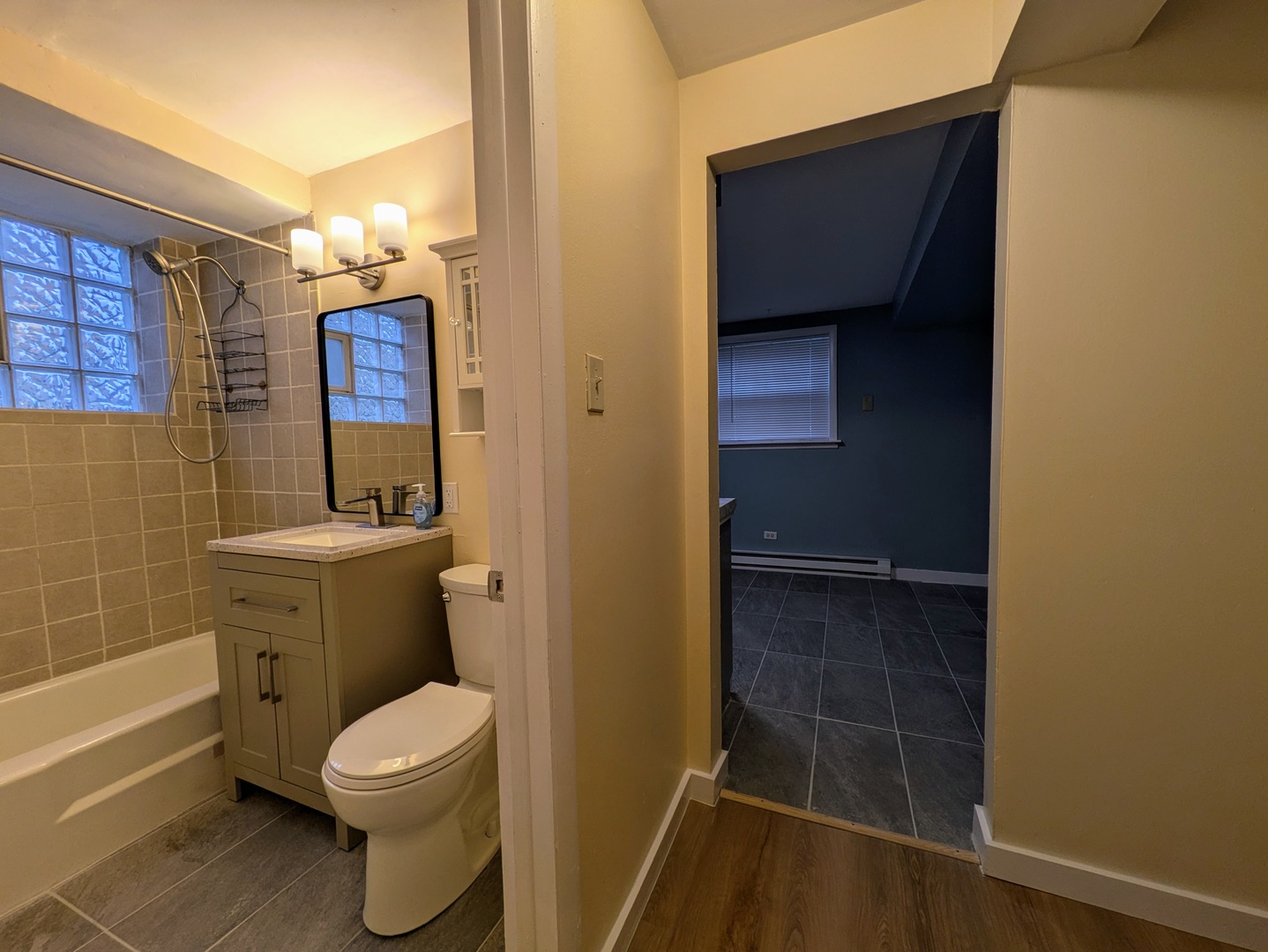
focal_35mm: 14
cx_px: 634
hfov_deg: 102.0
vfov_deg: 85.7
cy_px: 476
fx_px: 513
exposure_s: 1/226
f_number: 2.2
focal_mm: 1.83
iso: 39
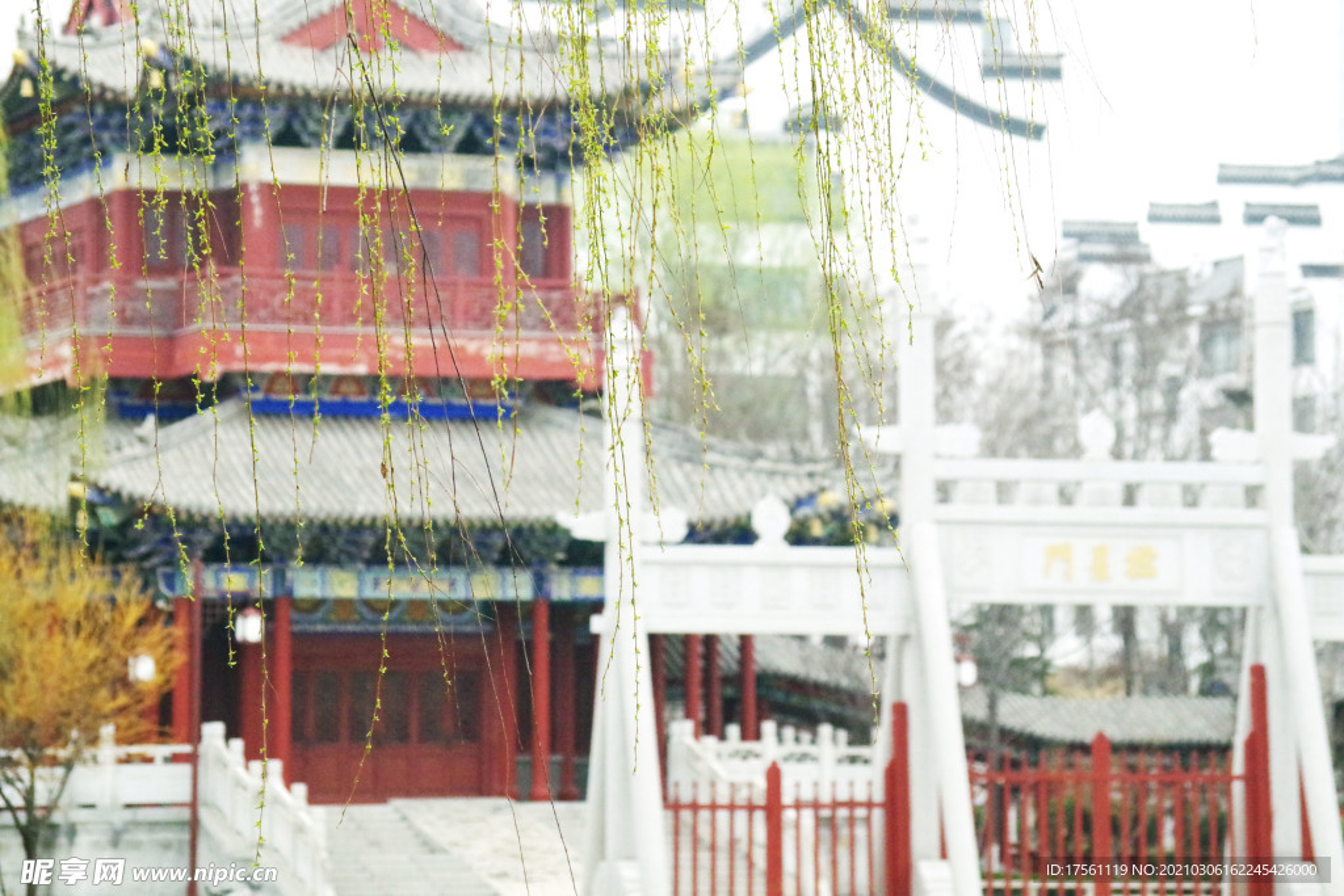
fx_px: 5880
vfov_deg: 8.7
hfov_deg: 13.0
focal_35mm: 158
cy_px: 448
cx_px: 672
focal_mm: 105
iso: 3200
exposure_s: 1/2000
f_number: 6.3
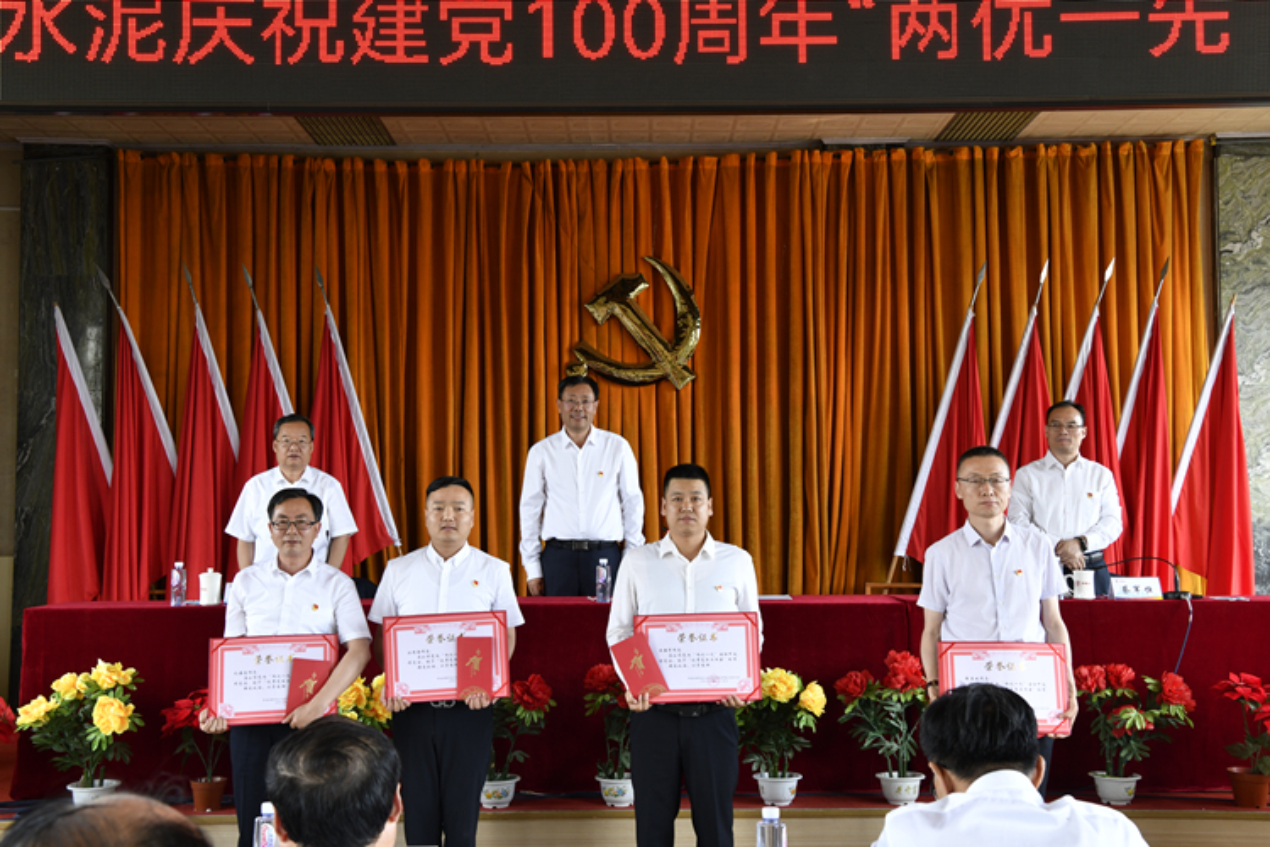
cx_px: 635
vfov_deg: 33.4
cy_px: 424
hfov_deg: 48.5
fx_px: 1411
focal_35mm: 40
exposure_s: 1/40
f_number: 10
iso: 800
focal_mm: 40
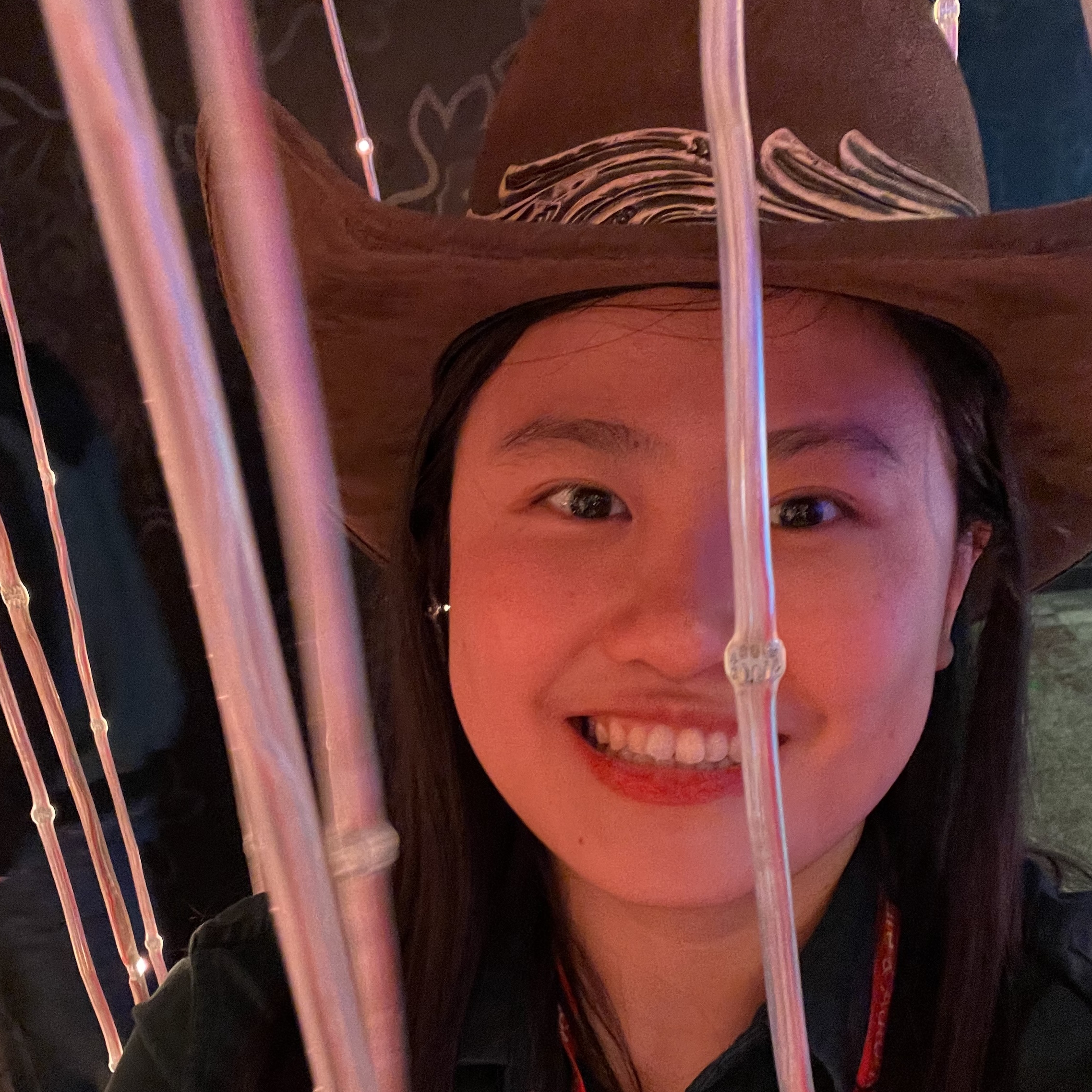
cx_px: 539
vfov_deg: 45.7
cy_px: 676
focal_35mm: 36
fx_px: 1285
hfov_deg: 46.0
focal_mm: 2.71
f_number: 2.2
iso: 400
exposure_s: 1/35
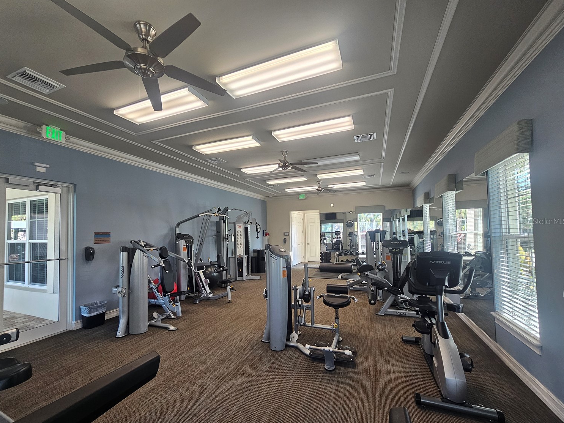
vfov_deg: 85.6
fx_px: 228
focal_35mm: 14
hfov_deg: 101.9
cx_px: 265
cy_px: 221
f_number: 2.2
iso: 125
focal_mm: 2.2
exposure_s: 1/77.4
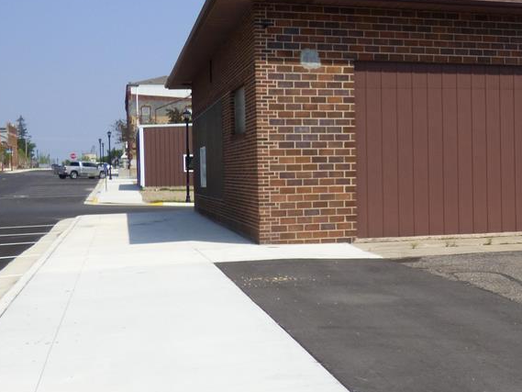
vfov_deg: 23.3
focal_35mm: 63
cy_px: 193
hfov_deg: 28.7
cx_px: 529
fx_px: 950
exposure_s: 1/2000
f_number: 3.2
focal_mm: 4.83
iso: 100
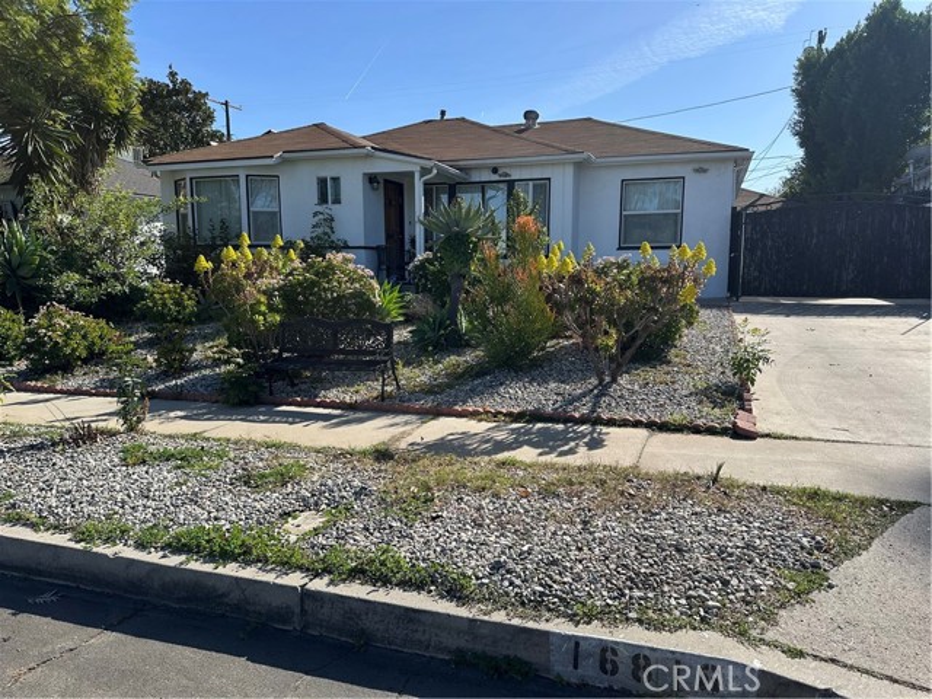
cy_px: 350
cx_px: 466
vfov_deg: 56.8
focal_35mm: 24
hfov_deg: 71.6
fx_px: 646
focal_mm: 6.86
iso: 80
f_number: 1.78
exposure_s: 1/3861
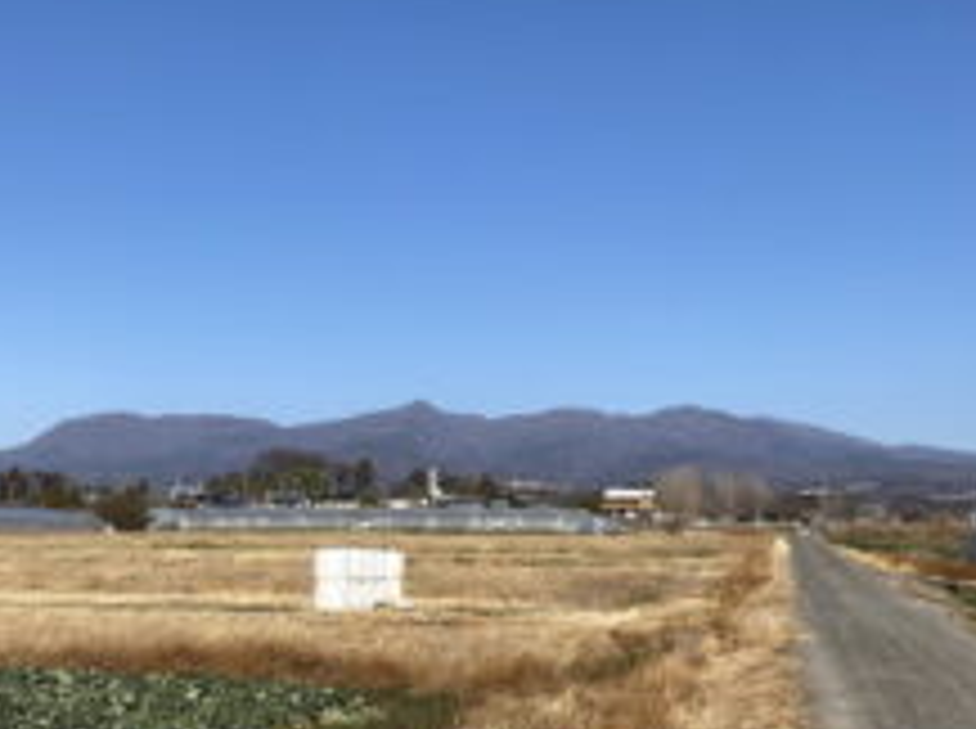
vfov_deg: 32.1
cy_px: 349
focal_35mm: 45
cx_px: 466
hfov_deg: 42.1
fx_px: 1267
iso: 32
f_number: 1.8
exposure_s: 1/3610
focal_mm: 4.25
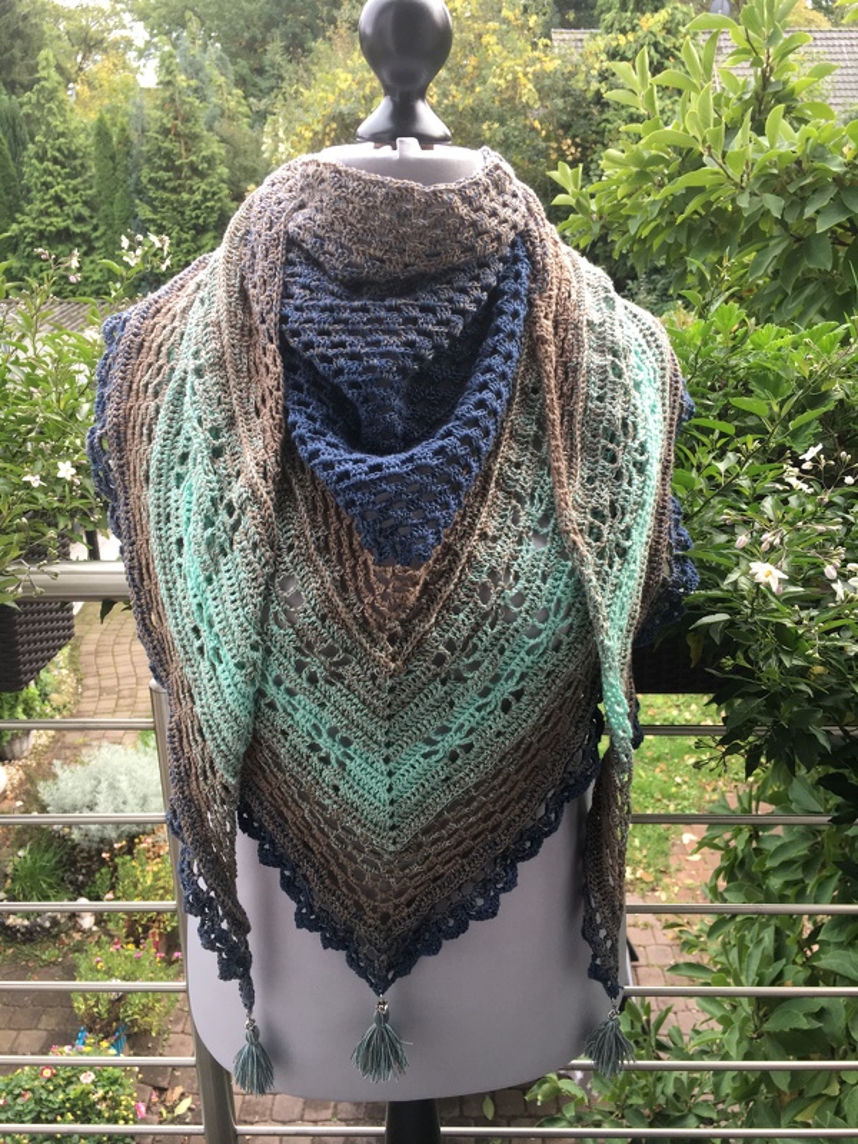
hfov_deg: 48.2
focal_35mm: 29
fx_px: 958
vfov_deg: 61.7
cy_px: 572
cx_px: 429
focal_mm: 4.15
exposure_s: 1/100
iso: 40
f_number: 2.2
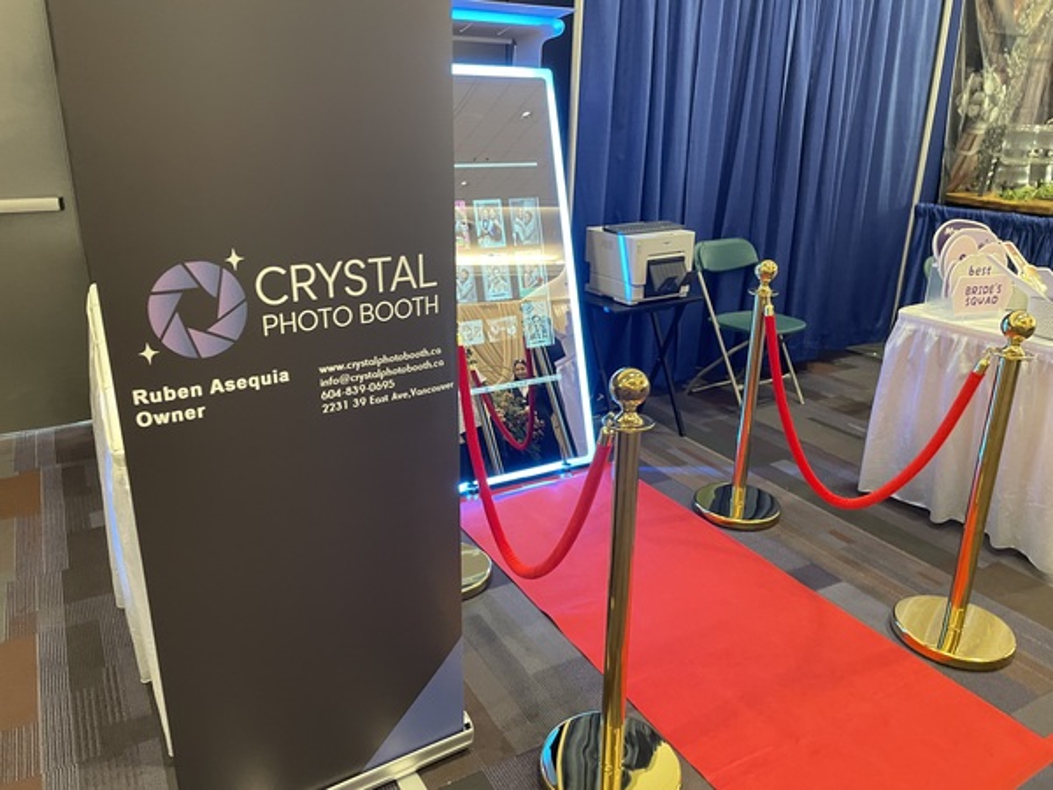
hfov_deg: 67.3
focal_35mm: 26
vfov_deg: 53.1
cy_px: 395
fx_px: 791
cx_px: 526
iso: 320
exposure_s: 1/60
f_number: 1.6
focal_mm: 4.2
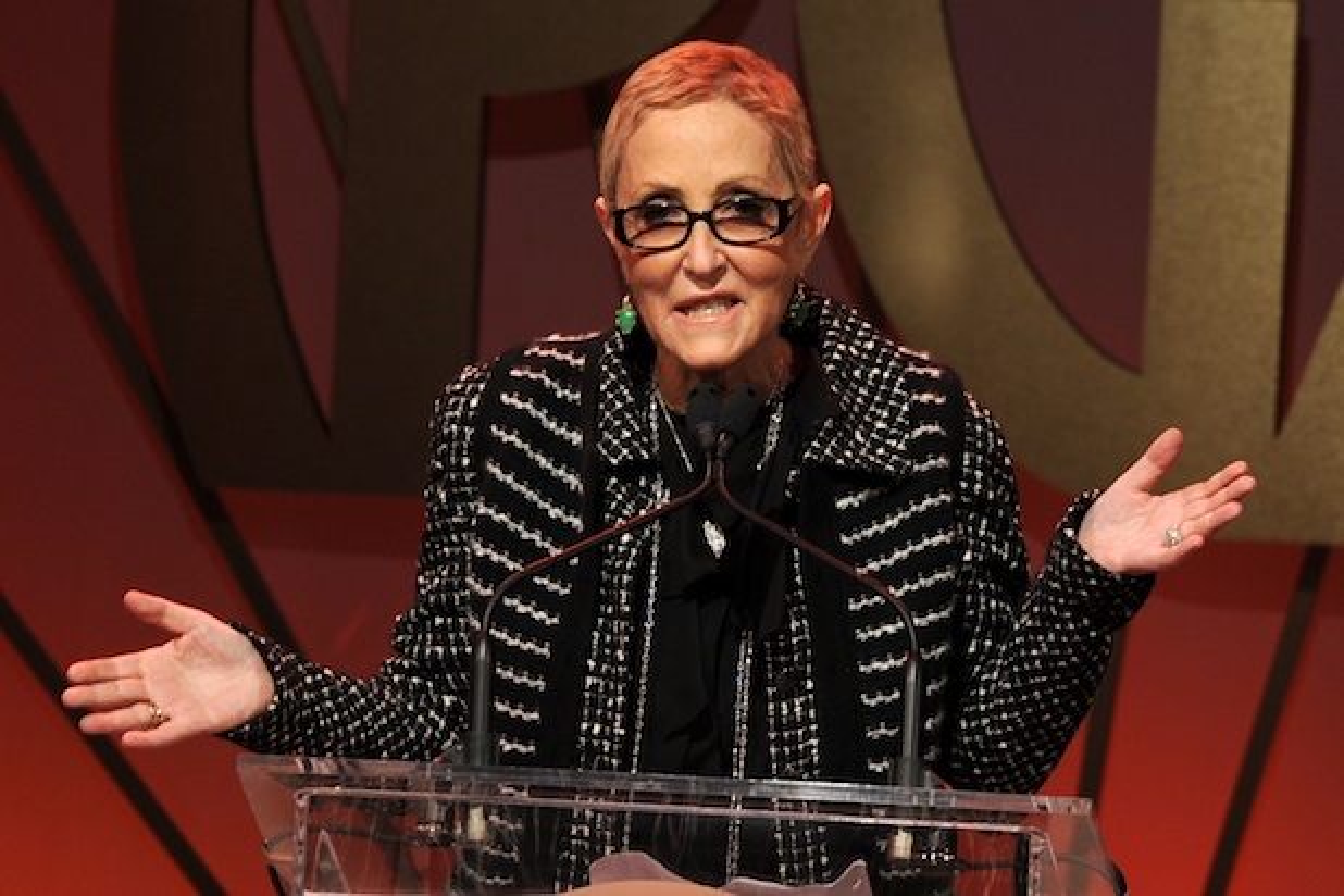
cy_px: 448
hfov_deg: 5.2
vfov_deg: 3.4
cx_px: 672
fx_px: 14932
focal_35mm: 400
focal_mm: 400
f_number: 7.1
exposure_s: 1/320
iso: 800
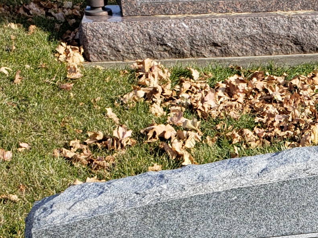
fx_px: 863
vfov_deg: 14.7
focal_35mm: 94
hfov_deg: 19.1
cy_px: 352
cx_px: 429
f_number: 2.4
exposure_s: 1/768
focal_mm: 4.3
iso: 50
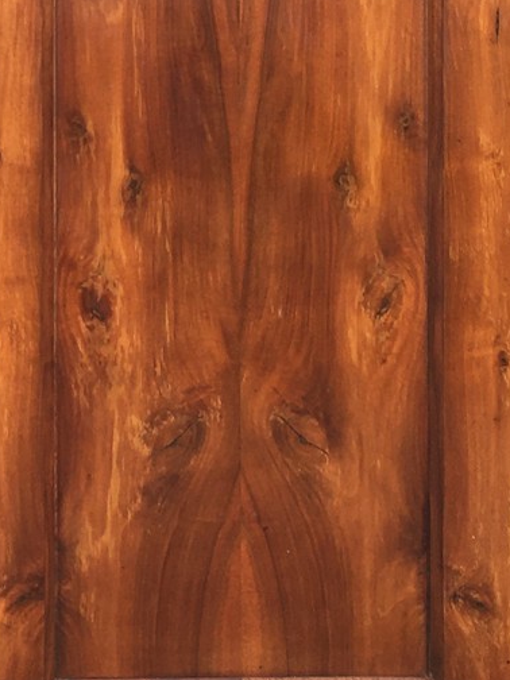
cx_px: -127
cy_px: -80
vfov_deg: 16.6
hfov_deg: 12.5
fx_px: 2259
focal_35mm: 115
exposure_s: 1/392
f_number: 2.2
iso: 25
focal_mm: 4.15
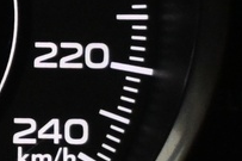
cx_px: -668
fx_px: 2619
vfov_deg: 3.5
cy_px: -92
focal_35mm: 390
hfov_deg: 4.9
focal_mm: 32.5
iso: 2800
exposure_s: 1/50
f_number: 5
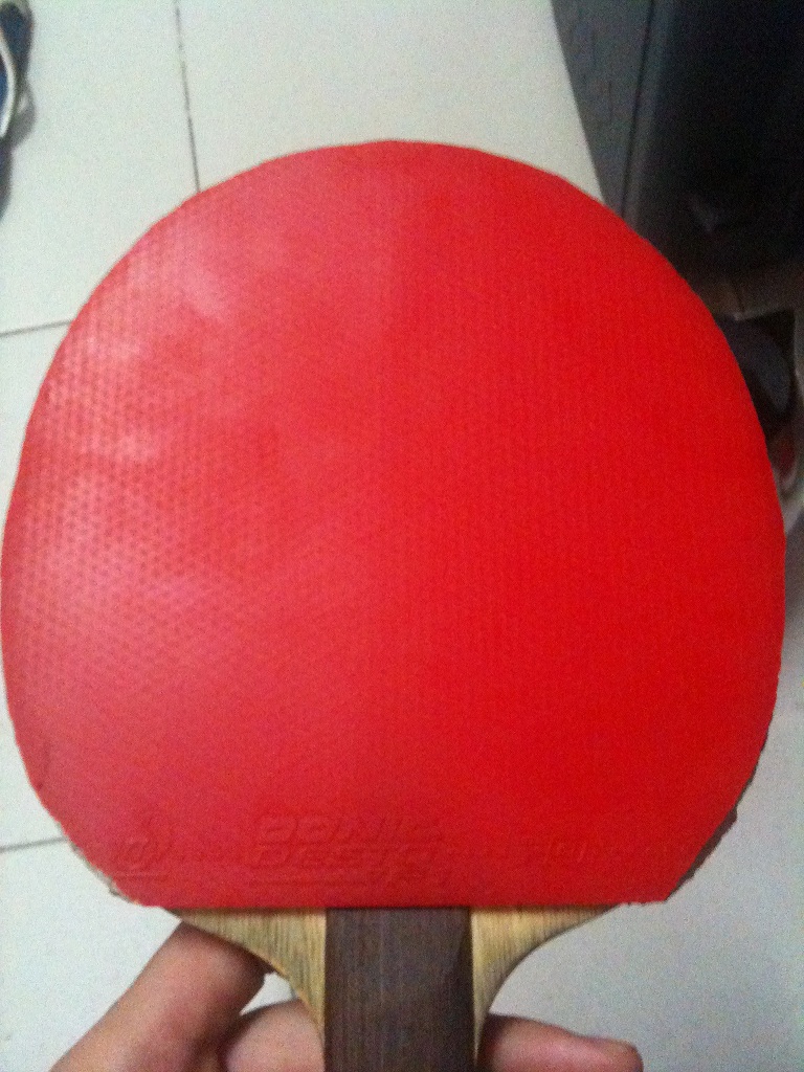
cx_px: 402
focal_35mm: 35
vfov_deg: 52.6
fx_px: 1084
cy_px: 536
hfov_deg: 40.7
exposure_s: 1/10
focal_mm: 3.85
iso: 640
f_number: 2.8
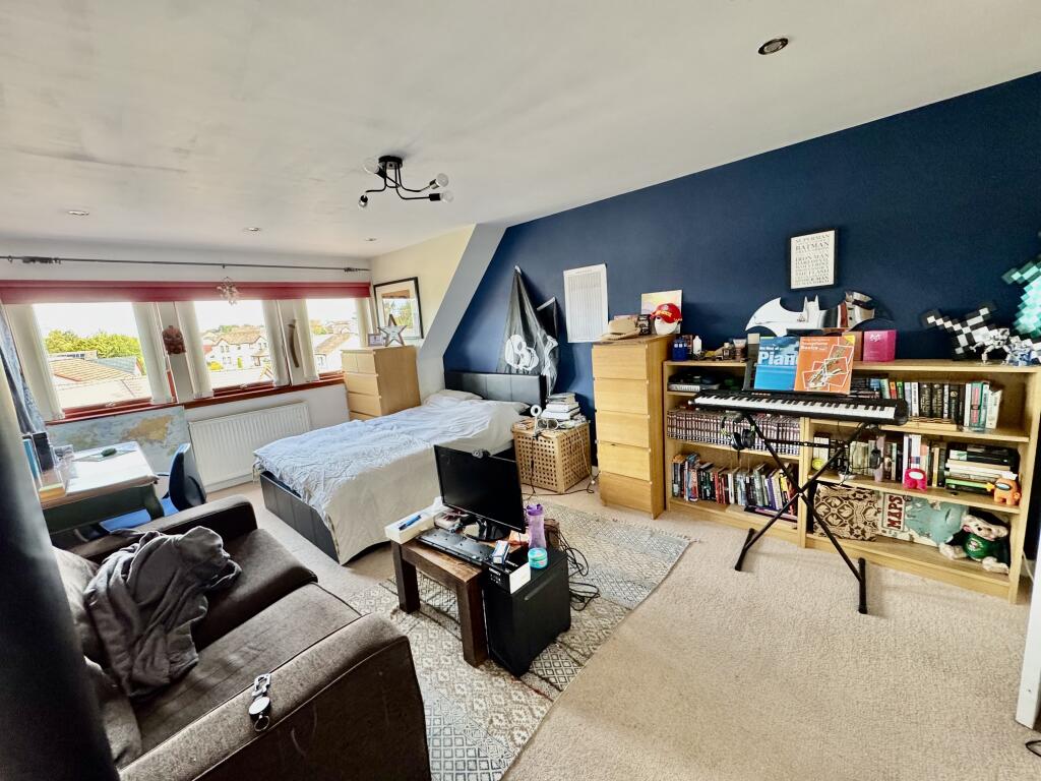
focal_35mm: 14
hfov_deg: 102.1
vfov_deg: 85.7
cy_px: 390
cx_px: 520
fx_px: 421
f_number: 2.2
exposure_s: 1/78
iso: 320
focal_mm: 2.22
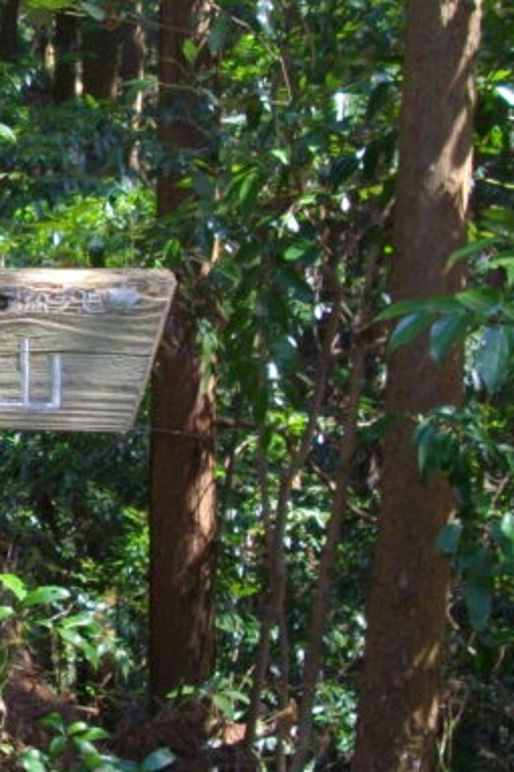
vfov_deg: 19.8
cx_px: -341
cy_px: 355
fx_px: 2208
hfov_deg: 12.4
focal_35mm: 103
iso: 200
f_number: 2.8
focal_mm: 6.2
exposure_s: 1/100
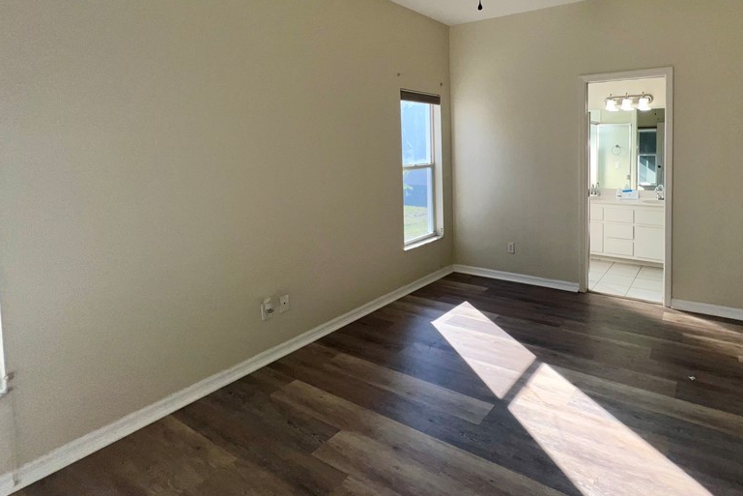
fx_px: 372
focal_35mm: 18
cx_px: 490
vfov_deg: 65.5
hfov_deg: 87.1
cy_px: 163
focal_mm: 1.57
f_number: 1.8
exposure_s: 1/219
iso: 25
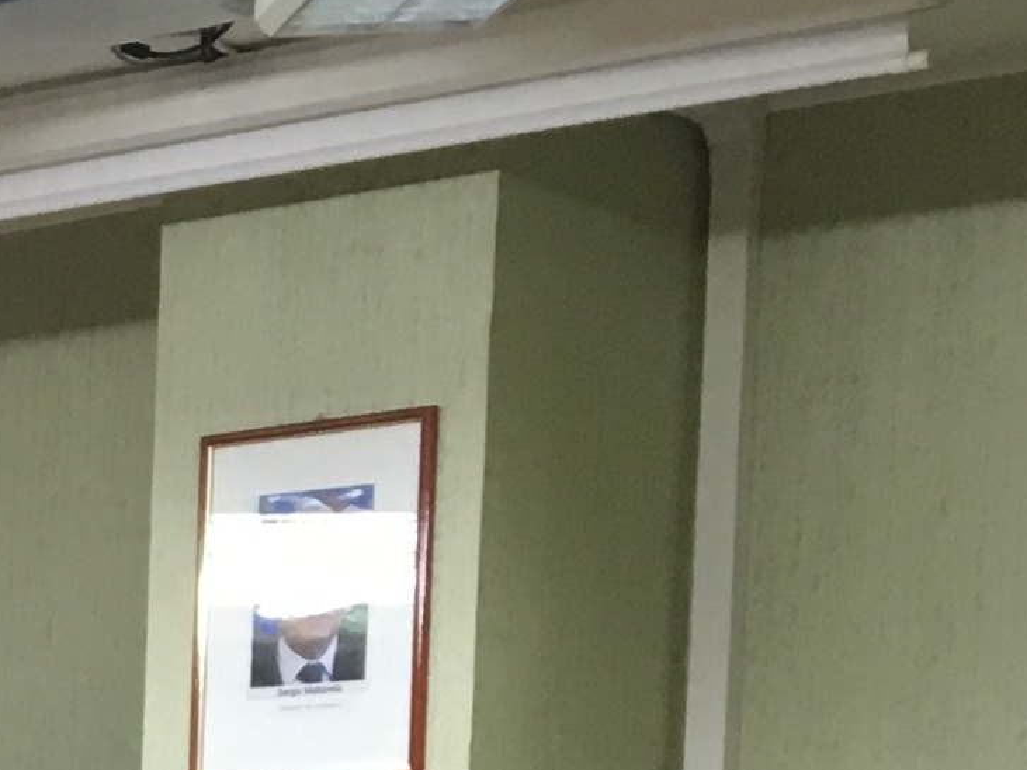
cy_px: 1454
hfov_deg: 10.8
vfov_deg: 8.8
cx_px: -1291
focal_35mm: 160
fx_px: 4746
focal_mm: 4.15
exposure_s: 1/33
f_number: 2.2
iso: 64
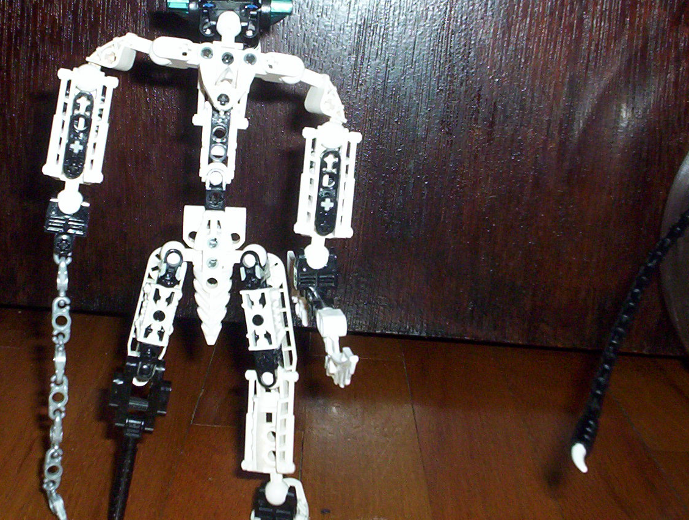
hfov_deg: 34.7
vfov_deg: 26.6
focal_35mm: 55
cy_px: 231
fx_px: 1097
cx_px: 275
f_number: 4.5
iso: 140
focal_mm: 4.99
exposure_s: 1/60
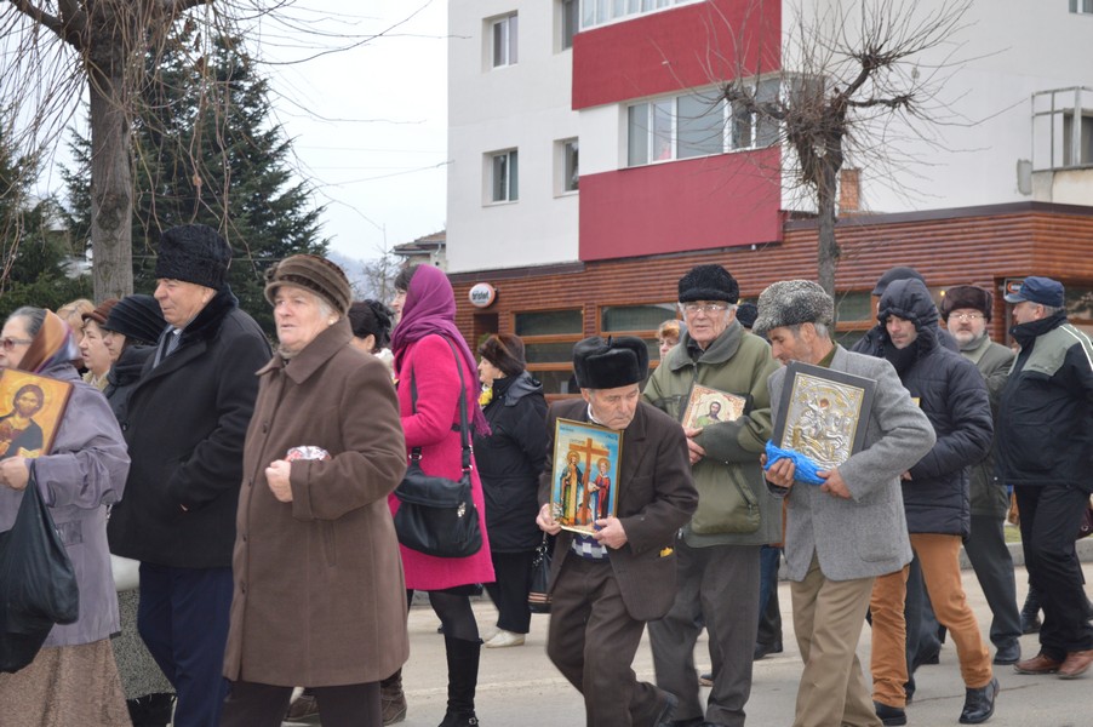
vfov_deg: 20.1
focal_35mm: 68
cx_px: 546
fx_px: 2048
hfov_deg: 29.9
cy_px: 364
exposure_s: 1/60
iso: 560
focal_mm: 45
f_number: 5.3
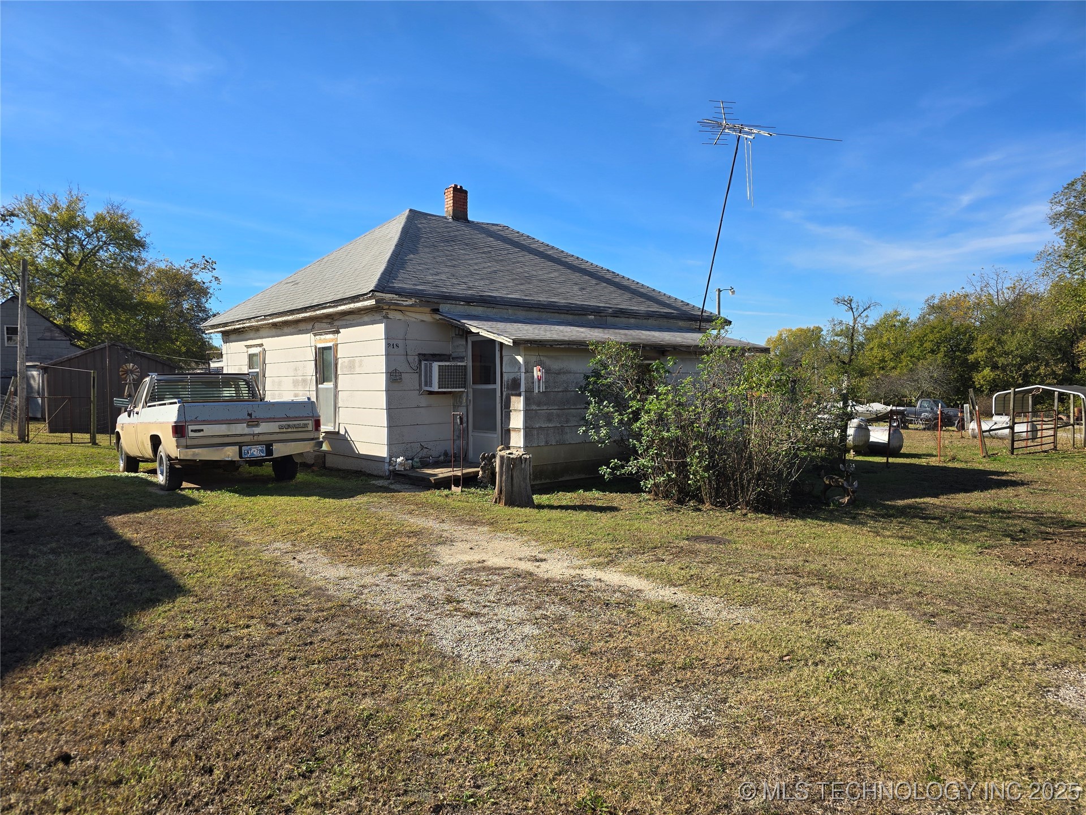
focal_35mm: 23
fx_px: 722
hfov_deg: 73.9
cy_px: 408
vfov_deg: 58.9
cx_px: 543
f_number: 1.7
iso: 12
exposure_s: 1/677
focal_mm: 6.3
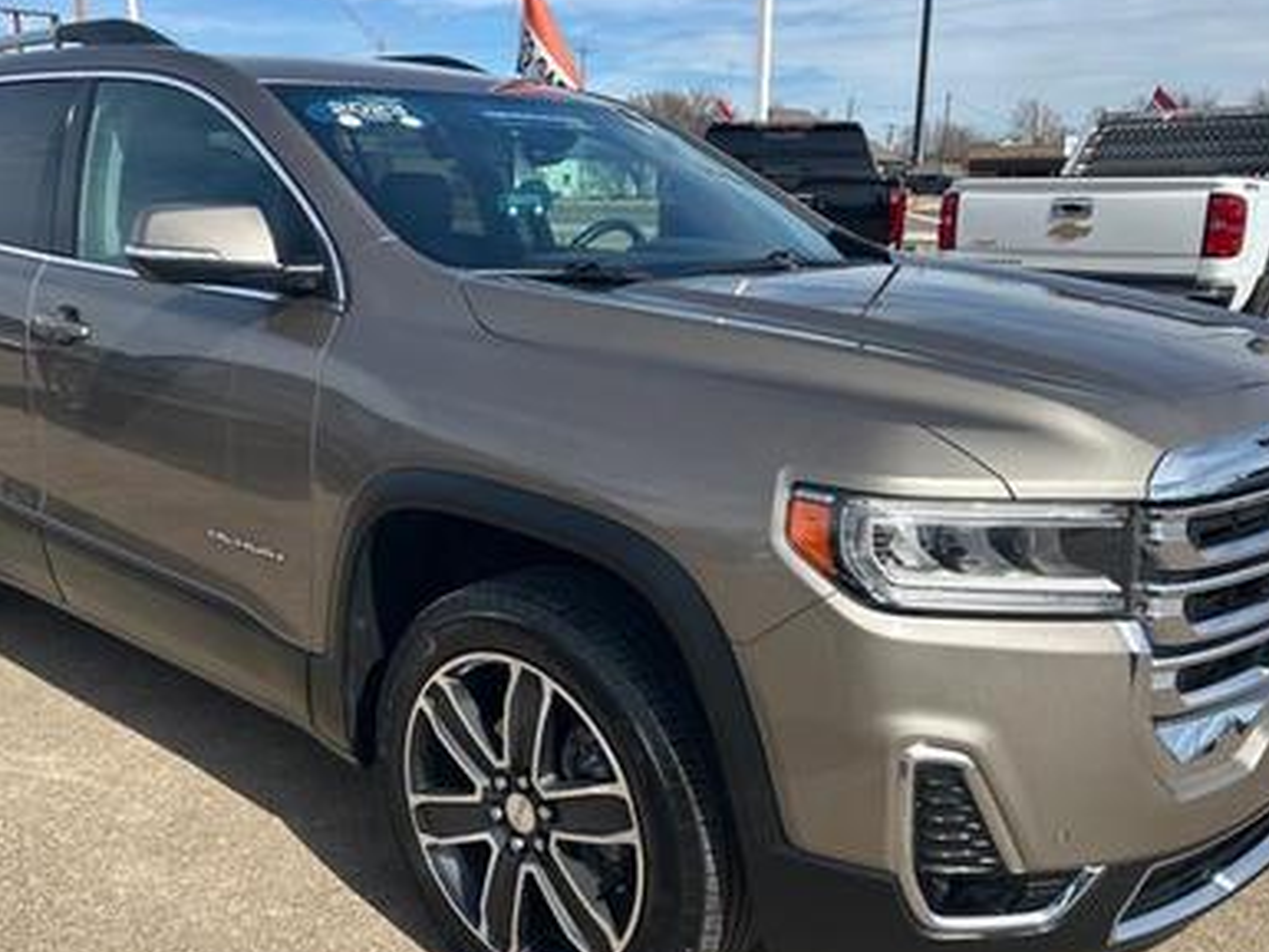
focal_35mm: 34
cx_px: 560
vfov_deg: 41.8
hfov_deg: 53.8
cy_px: 517
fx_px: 1247
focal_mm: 5.7
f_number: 1.5
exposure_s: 1/3356
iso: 50
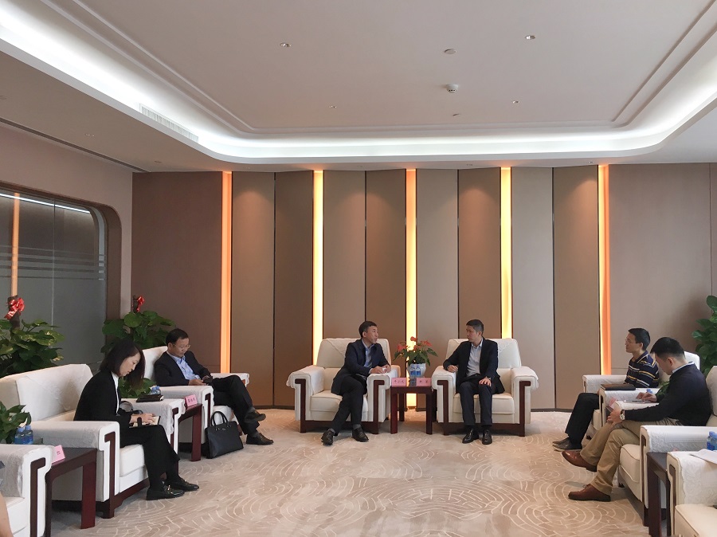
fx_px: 600
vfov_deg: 48.2
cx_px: 358
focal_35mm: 29
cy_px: 268
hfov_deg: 61.7
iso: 25
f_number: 2.2
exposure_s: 1/33
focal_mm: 4.15
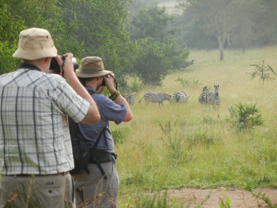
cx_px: 138
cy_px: 104
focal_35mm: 200
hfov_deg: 9.9
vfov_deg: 7.4
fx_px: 1600
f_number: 4.7
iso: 433
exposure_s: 1/270
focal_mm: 36
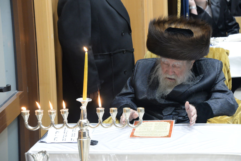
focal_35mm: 160
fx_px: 1071
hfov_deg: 12.8
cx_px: 120
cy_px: 80
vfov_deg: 8.6
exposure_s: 1/40
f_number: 5.6
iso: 4000
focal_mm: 160
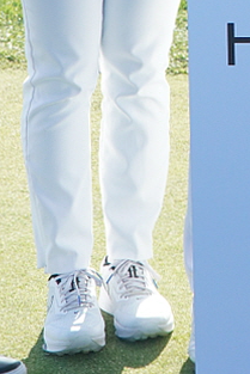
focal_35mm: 181
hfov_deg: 7.4
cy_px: -219
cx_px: 417
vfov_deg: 10.9
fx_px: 1882
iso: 200
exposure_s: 1/320
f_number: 5.6
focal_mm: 21
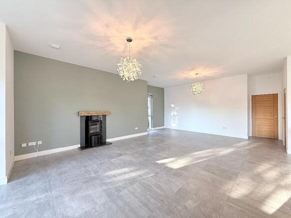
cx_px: 146
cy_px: 109
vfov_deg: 85.7
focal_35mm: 14
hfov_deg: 102.1
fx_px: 118
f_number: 2.2
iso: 100
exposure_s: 1/100
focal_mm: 2.22
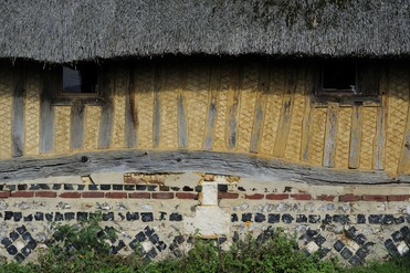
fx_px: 1548
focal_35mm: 136
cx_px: 230
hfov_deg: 15.1
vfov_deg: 10.1
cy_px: 137
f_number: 13
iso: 200
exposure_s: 1/200
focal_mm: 120
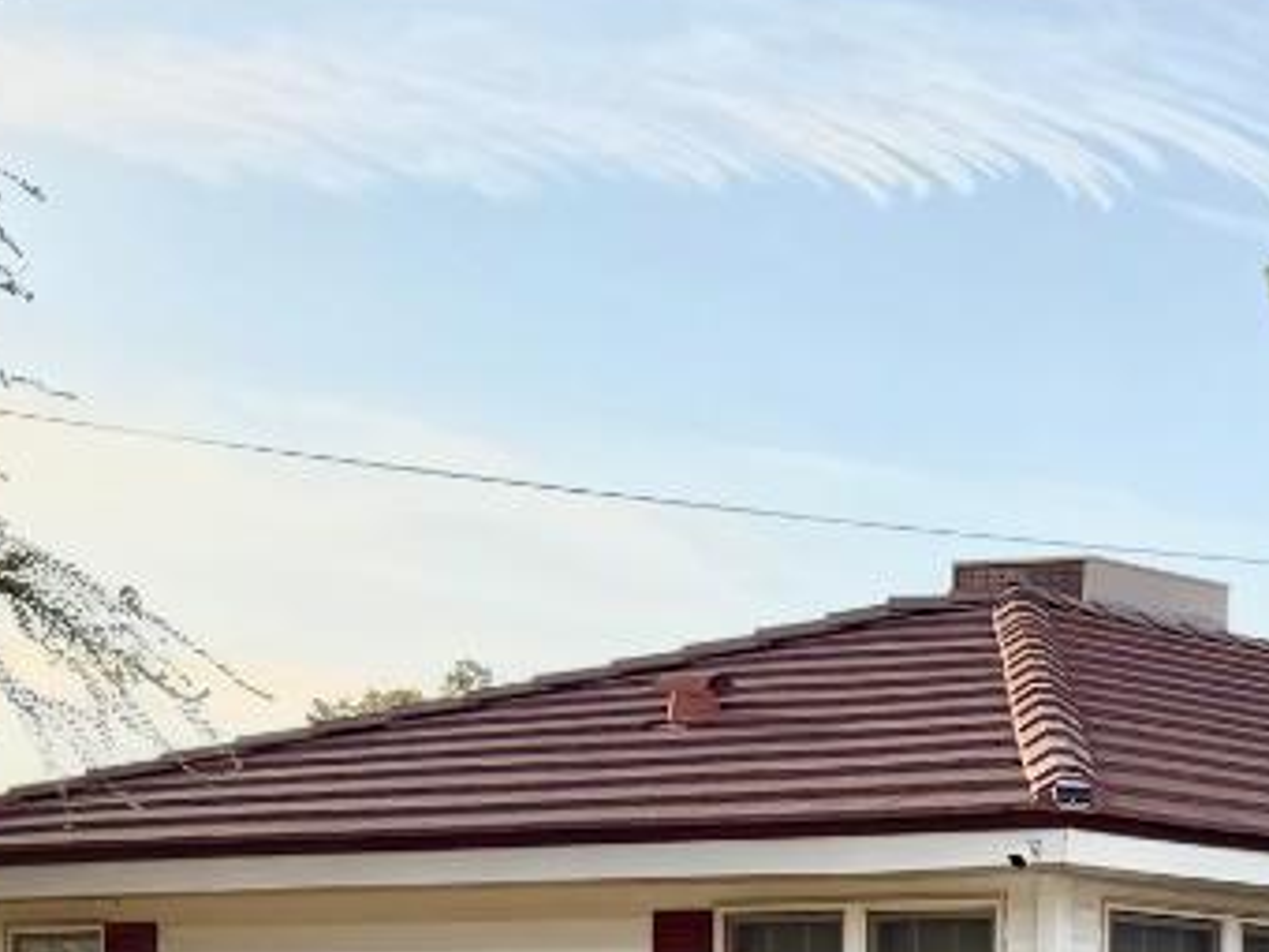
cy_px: 1327
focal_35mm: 106
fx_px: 3886
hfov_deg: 17.5
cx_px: 1609
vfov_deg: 13.3
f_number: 1.78
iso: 100
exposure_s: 1/4405
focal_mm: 6.76
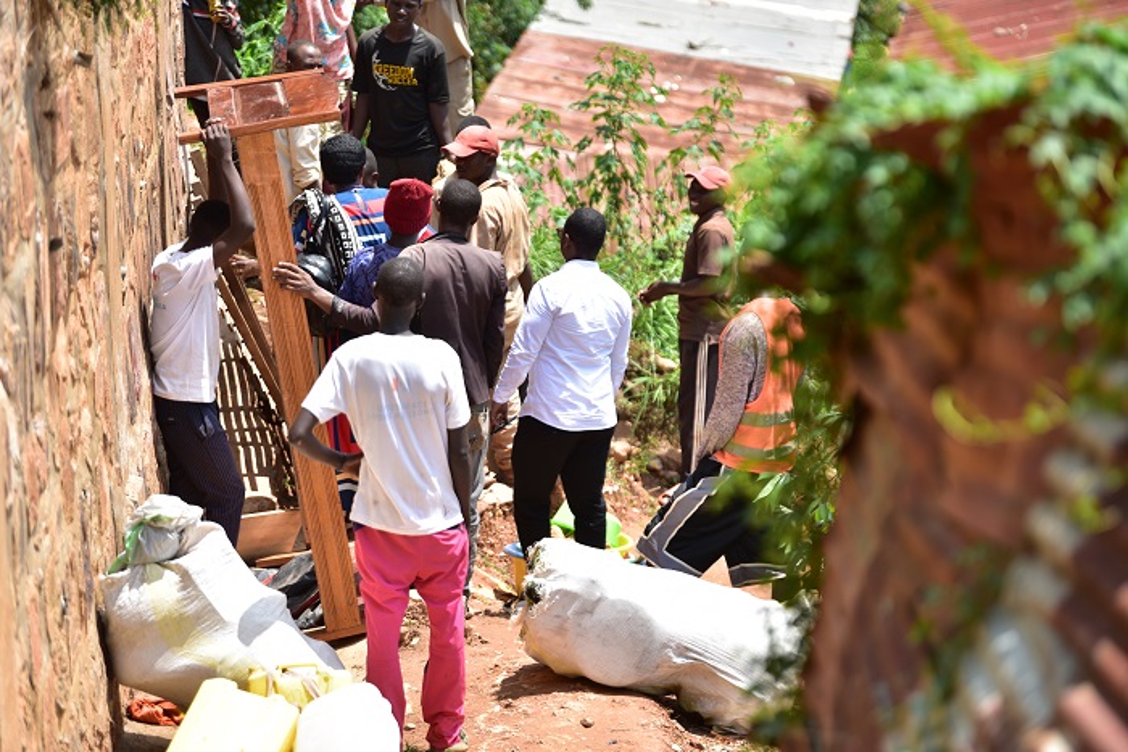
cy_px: 376
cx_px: 564
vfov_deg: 9.5
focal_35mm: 145
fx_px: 4544
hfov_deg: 14.2
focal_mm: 145
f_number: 2.8
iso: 100
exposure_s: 1/1000
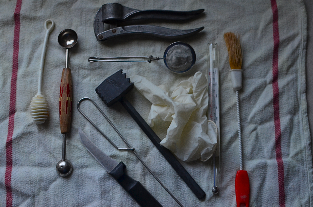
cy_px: 104
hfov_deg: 37.9
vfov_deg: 25.6
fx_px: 456
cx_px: 156
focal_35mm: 52
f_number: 3.5
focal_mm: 35
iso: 320
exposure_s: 1/30
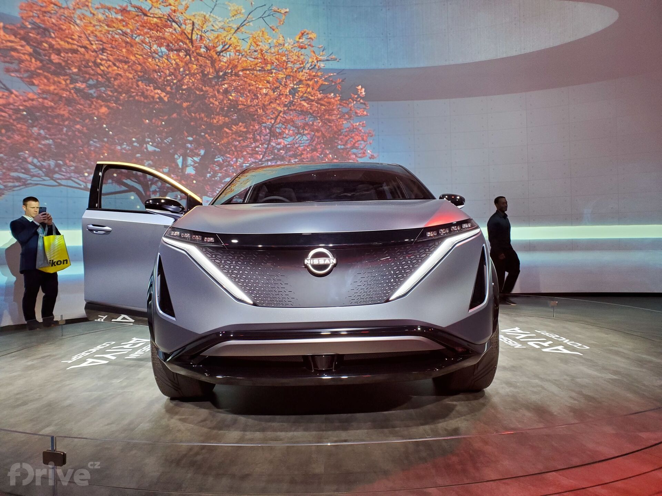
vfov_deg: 53.1
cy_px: 248
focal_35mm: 26
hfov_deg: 67.3
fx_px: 497
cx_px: 331
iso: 250
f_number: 2.4
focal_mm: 4.3
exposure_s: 1/50
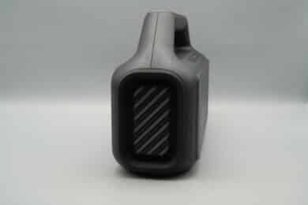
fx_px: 411
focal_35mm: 48
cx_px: 154
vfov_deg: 28.1
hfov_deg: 41.1
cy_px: 102
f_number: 10
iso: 640
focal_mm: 48
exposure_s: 1/50
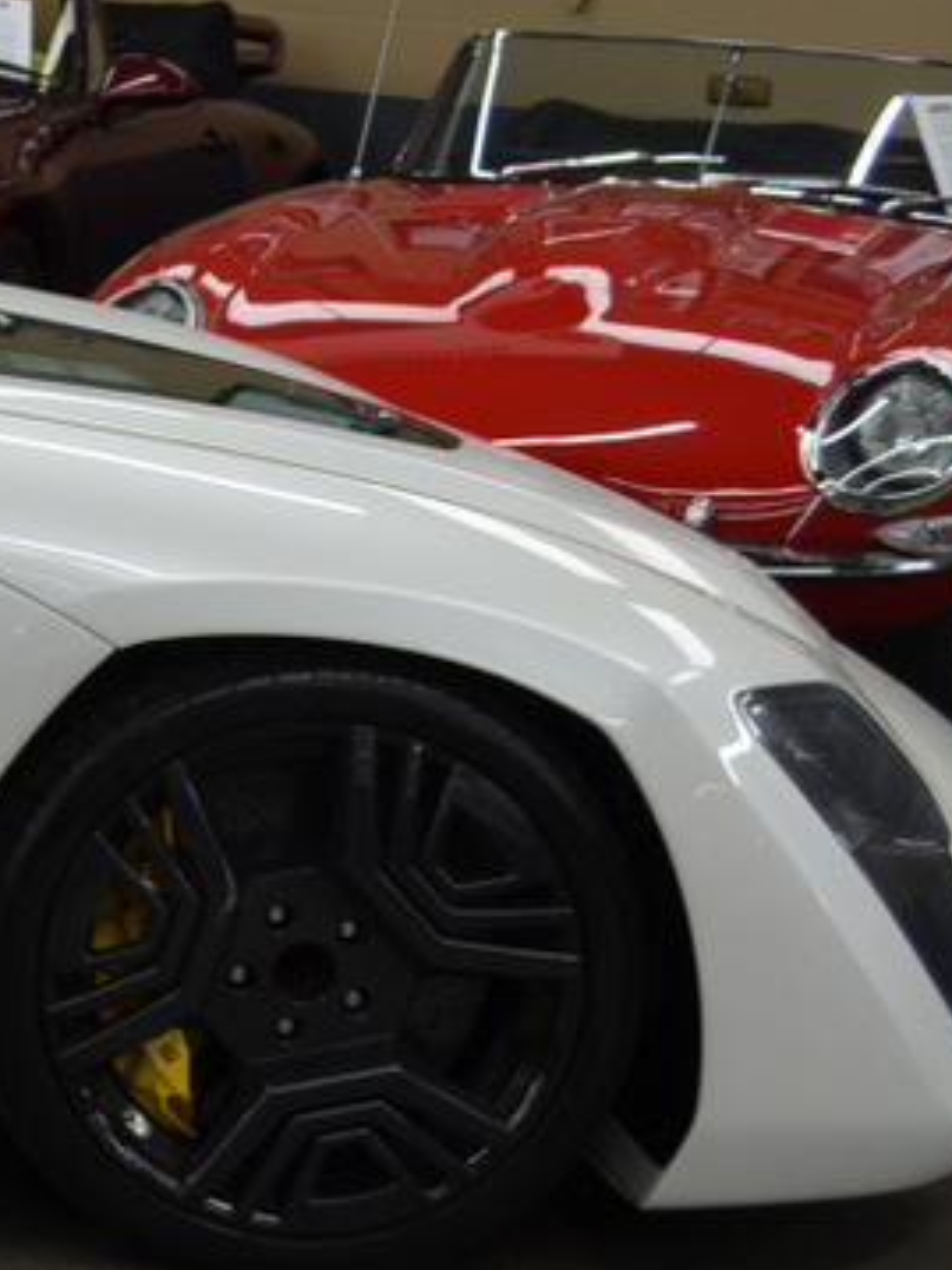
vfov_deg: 18.5
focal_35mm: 106
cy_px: 426
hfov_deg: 12.3
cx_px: -952
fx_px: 3889
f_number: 4
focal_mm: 22
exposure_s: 1/60
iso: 400
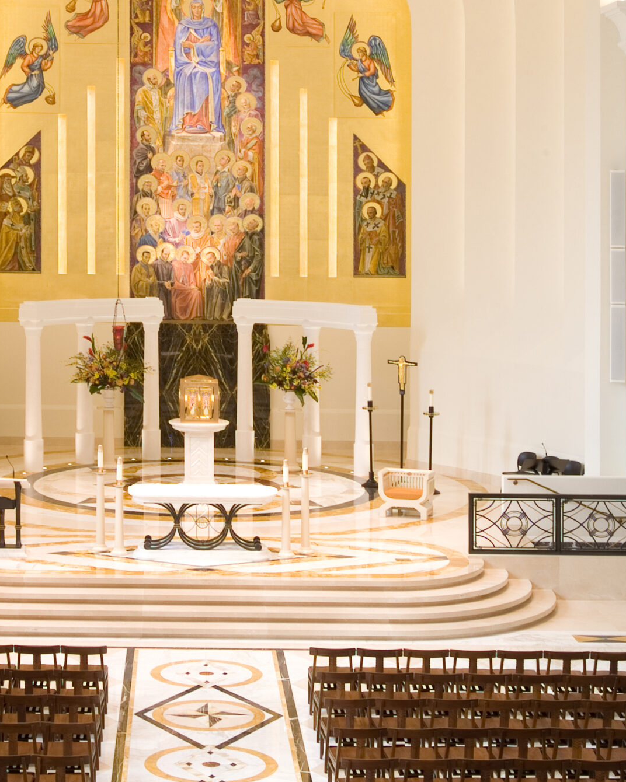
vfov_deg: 26.8
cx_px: 205
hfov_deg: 21.8
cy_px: 196
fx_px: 1621
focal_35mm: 70
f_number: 11
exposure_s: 1
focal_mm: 26
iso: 100
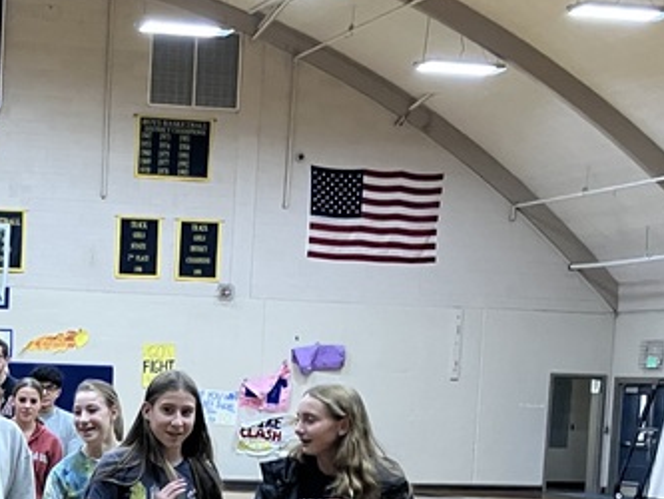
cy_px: 517
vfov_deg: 16.8
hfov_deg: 21.8
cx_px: -26
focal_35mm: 86
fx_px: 1650
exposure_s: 1/60
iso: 160
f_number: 1.8
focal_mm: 3.99
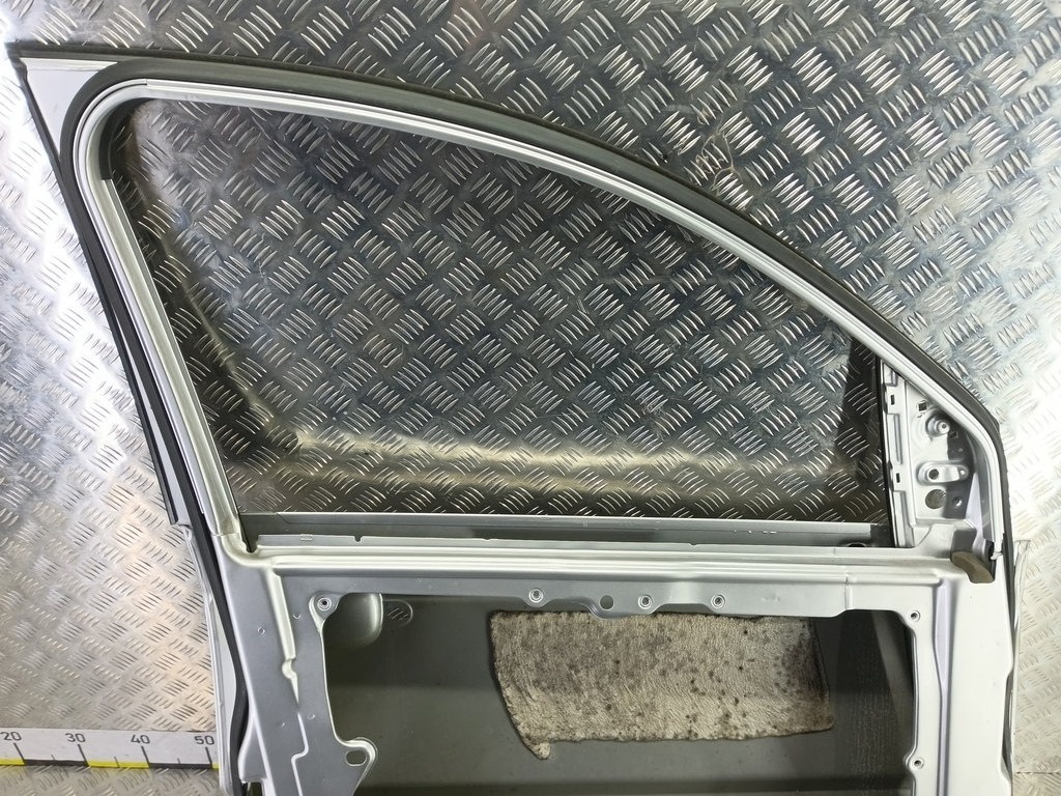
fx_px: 705
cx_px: 530
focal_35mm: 23
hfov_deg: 73.9
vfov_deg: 58.9
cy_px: 398
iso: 146
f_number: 1.6
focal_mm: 4.11
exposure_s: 1/50
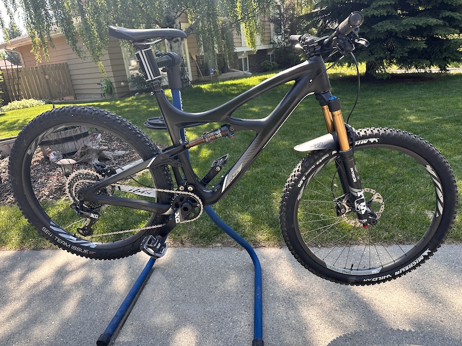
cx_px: 231
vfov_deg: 56.8
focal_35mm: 24
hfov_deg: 71.6
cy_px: 173
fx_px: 320
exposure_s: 1/549
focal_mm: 6.86
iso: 80
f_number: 1.78
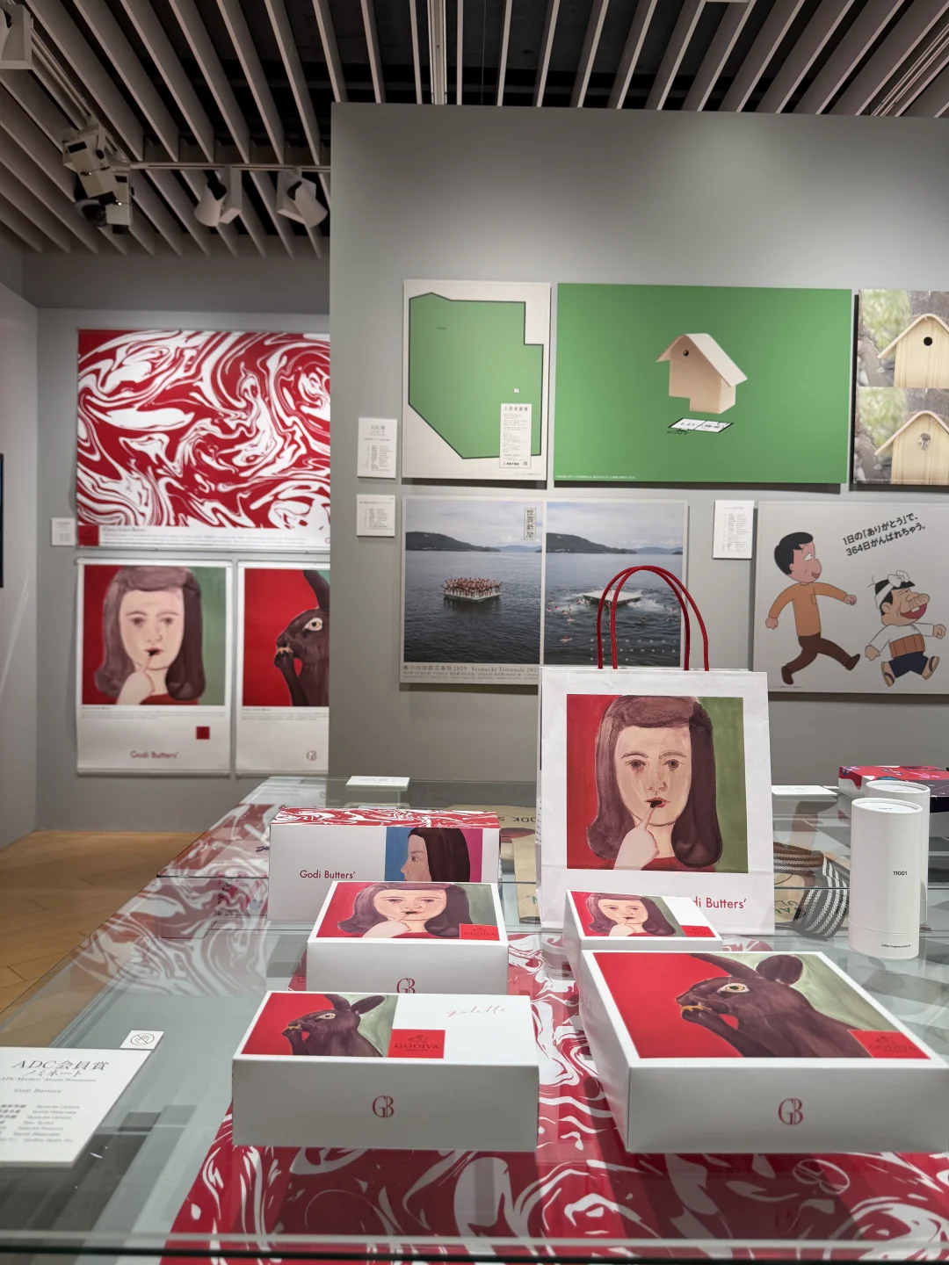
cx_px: 474
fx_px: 877
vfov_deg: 71.6
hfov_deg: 56.8
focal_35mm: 24
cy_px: 632
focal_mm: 6.76
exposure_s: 1/116
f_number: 1.78
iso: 80
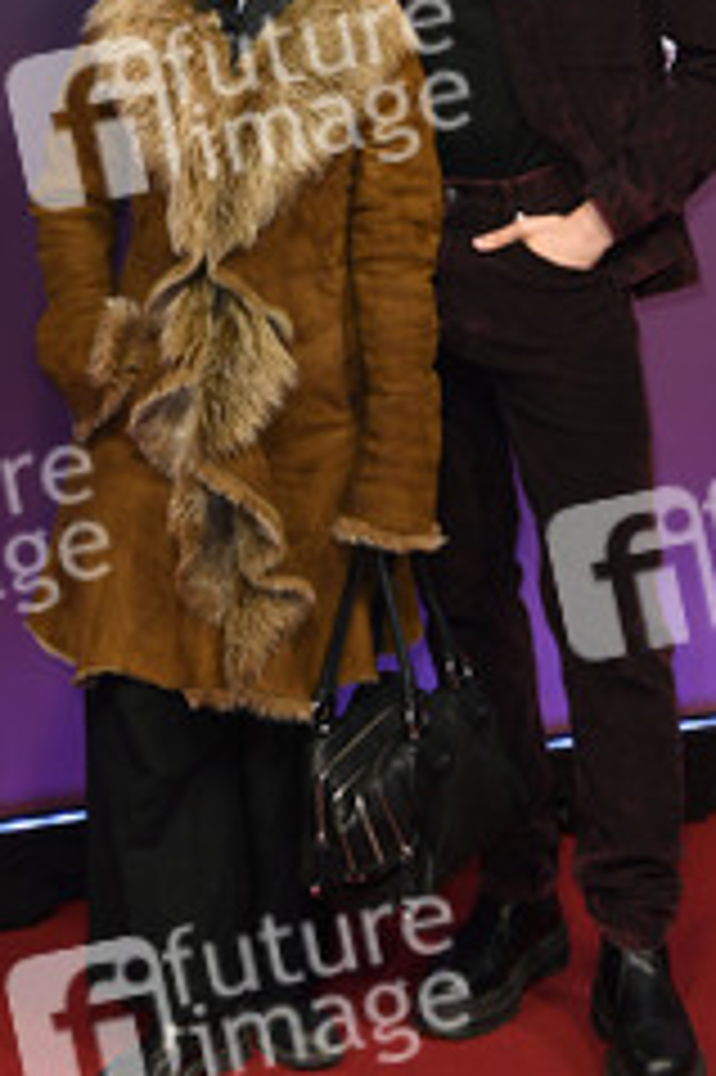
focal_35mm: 87
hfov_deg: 15.7
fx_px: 2599
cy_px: 329
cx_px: 369
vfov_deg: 23.3
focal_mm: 52
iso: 800
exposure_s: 1/200
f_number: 5
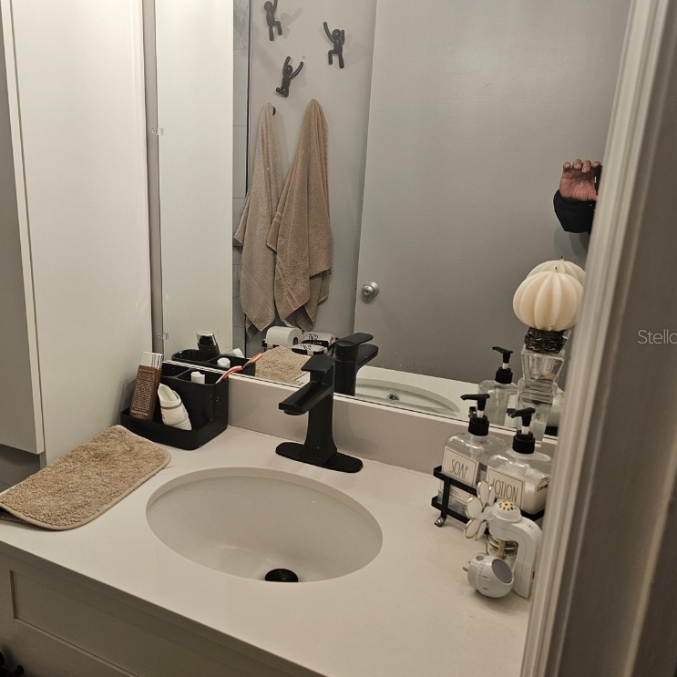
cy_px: 336
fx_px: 620
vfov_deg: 57.3
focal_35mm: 28
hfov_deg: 56.7
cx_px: 257
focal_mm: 6.3
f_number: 1.7
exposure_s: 1/120
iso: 125
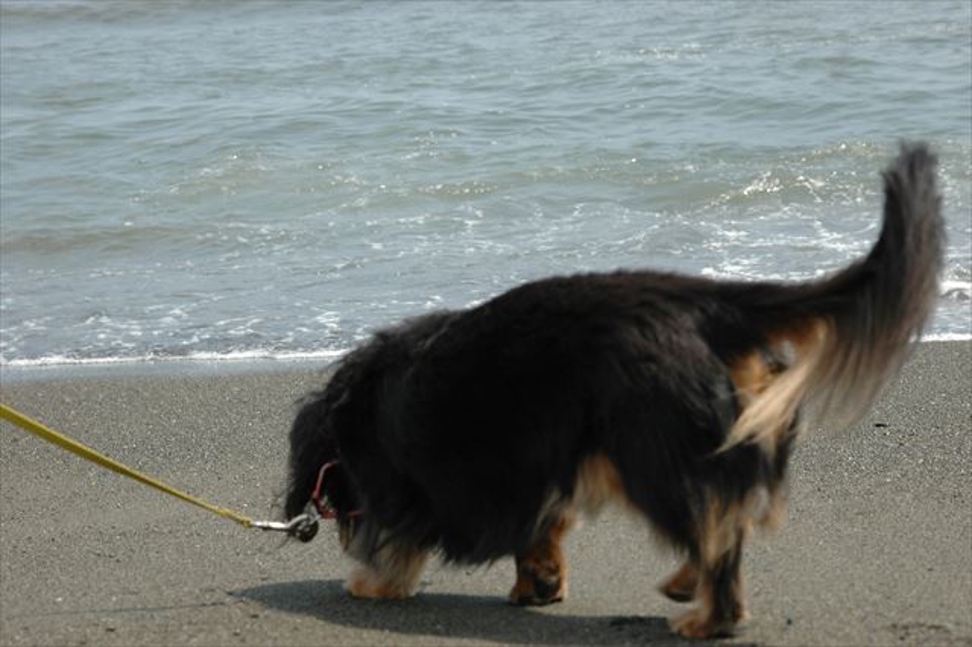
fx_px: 2348
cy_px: 324
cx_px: 486
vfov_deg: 15.7
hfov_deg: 23.4
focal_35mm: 87
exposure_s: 1/400
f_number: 10
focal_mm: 58
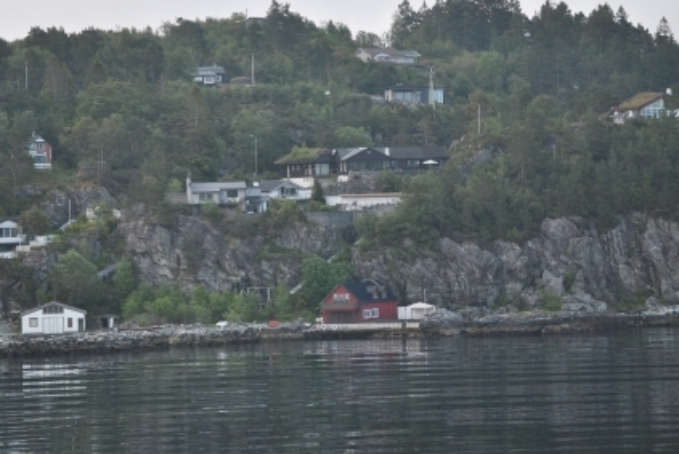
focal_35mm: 149
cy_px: 184
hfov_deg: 13.8
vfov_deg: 9.2
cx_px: 307
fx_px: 2813
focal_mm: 70
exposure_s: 1/160
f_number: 5.3
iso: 200
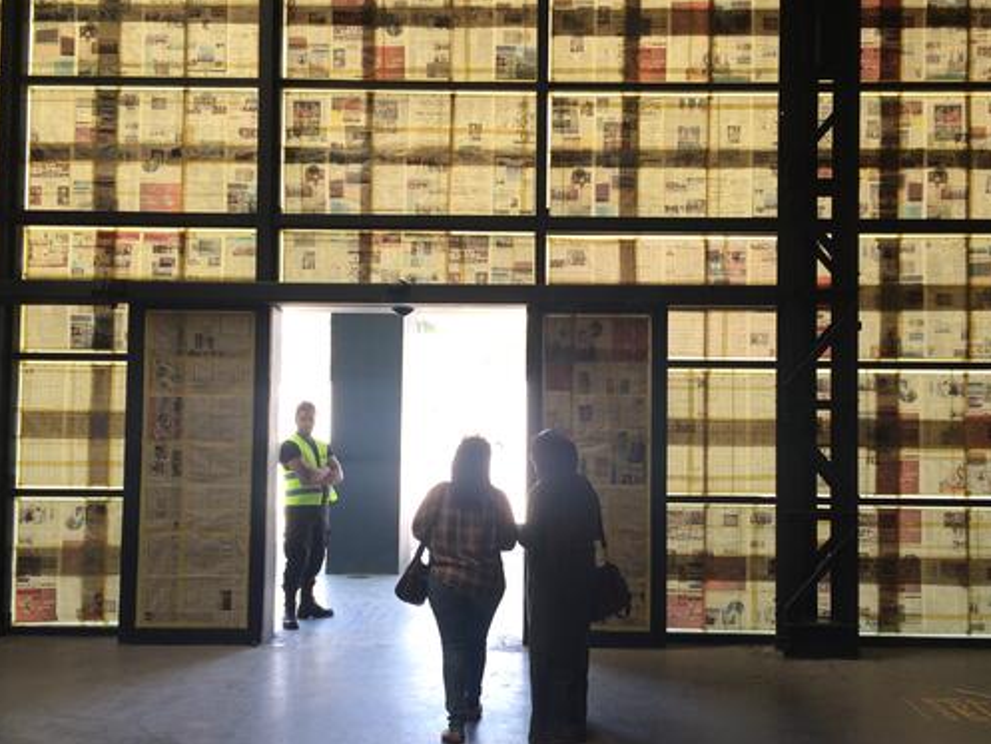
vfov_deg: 40.7
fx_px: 1002
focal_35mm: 35
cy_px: 399
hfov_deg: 52.5
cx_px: 546
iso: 40
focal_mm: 4.15
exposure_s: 1/100
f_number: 2.2
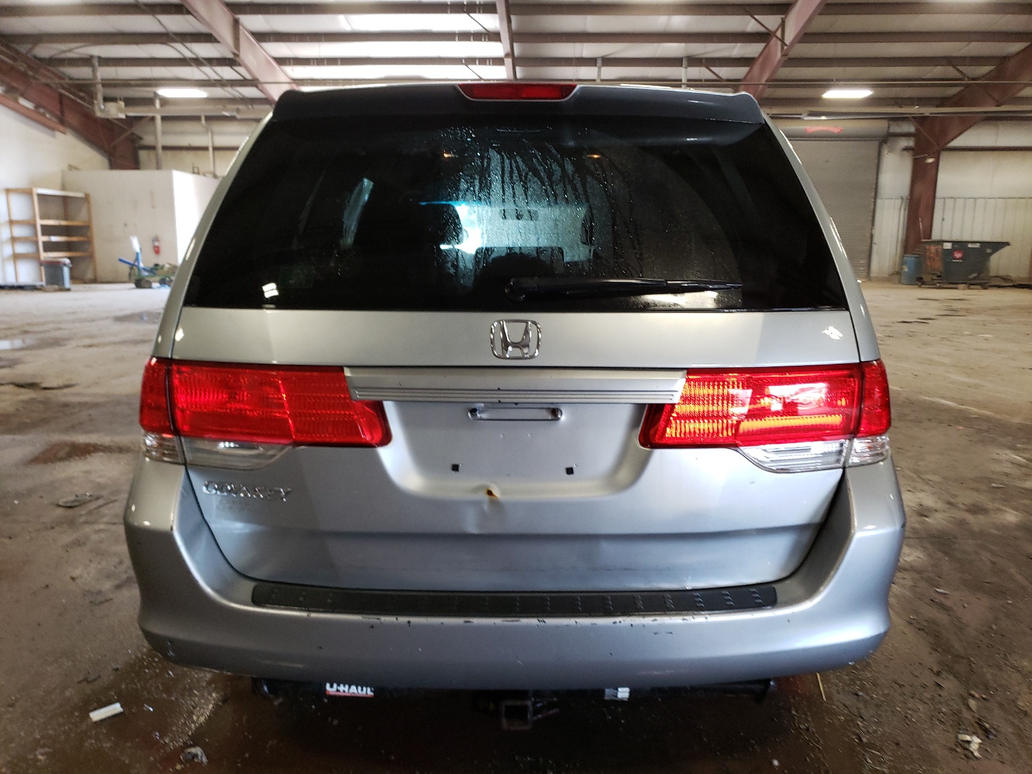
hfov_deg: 67.3
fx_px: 775
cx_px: 516
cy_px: 387
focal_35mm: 26
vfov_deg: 53.1
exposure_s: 1/60.2
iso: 160
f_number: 1.5
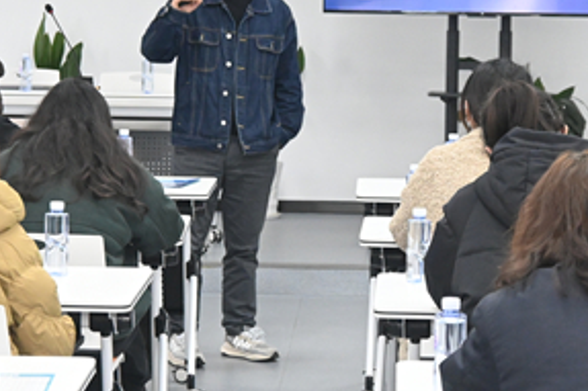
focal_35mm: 141
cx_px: 324
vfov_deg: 9.7
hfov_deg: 14.6
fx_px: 2302
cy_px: 184
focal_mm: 45
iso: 3200
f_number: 6
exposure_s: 1/125
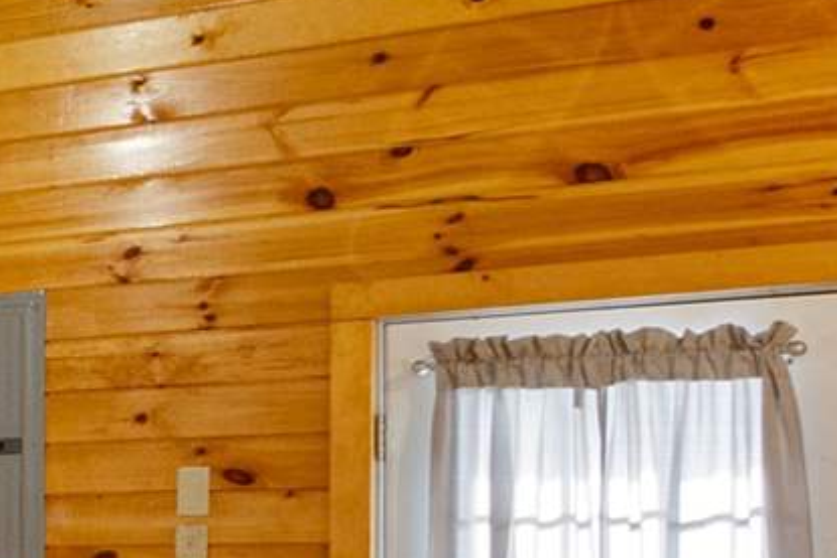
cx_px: -1406
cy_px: 614
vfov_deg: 12.1
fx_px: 2582
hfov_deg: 12.4
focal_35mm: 111
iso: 100
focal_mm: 10
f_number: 8
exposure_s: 1/1.25
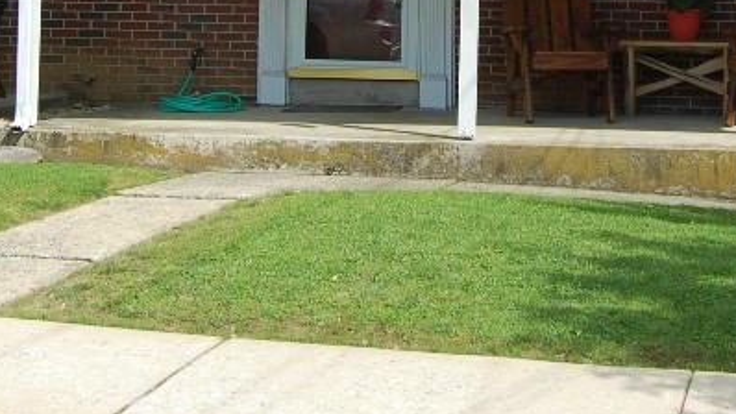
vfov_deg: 12.0
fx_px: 1893
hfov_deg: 21.9
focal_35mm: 97
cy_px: -191
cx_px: 462
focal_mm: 24
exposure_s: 1/320
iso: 200
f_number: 9
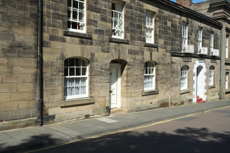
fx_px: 224
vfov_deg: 37.8
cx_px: 115
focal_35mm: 35
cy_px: 76
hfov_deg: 54.4
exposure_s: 1/350
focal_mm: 23
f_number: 7.1
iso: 200
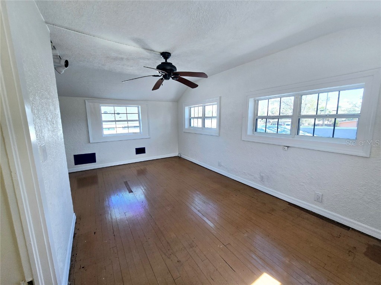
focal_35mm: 13
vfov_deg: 89.9
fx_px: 143
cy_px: 142
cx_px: 190
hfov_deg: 106.2
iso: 64
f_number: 2.2
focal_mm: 2.2
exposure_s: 1/60.2
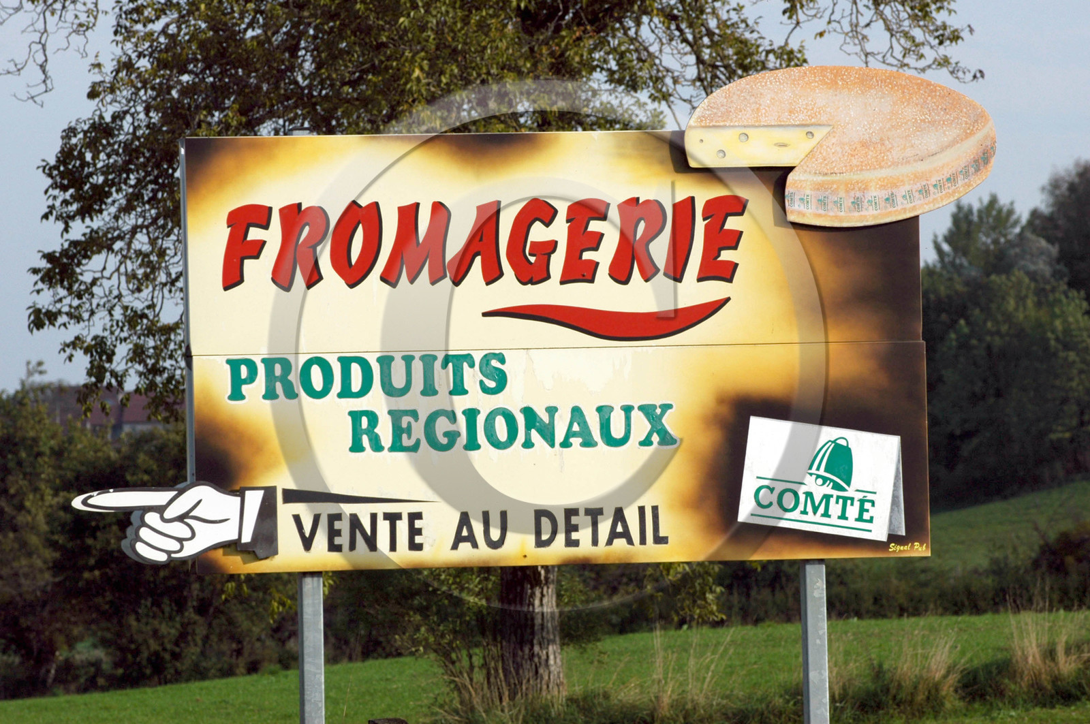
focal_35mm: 300
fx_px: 9073
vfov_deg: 4.6
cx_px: 545
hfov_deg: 6.9
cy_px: 362
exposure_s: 1/640
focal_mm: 200
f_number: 8
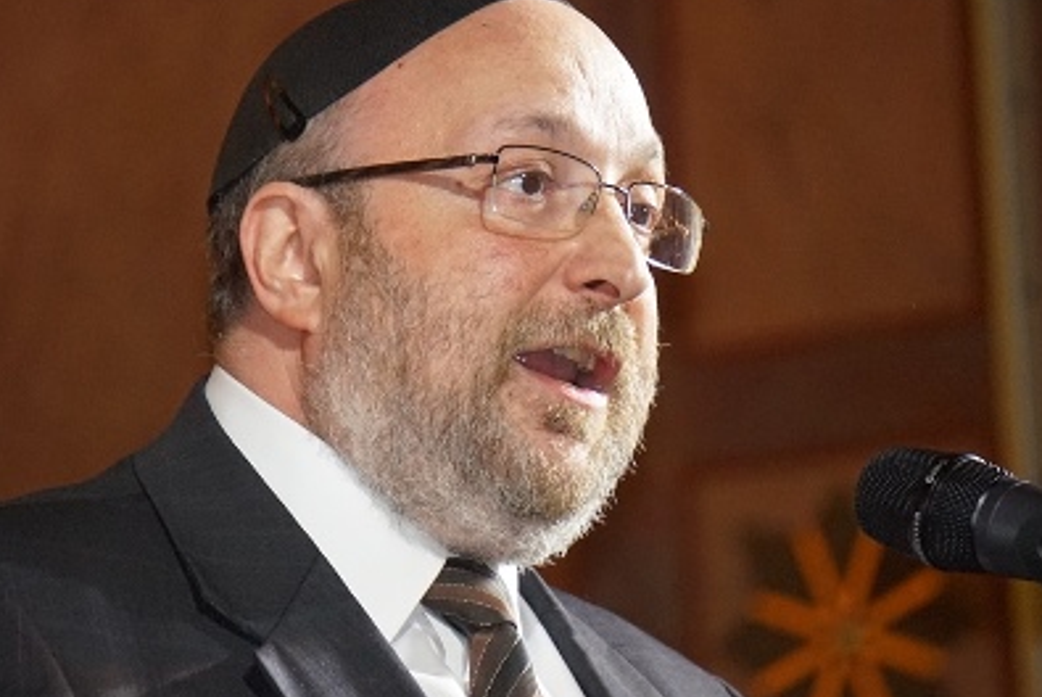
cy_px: 321
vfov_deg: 3.6
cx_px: 433
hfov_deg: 5.4
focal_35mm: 381
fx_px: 11025
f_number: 6.3
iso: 3200
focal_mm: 199
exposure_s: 1/125
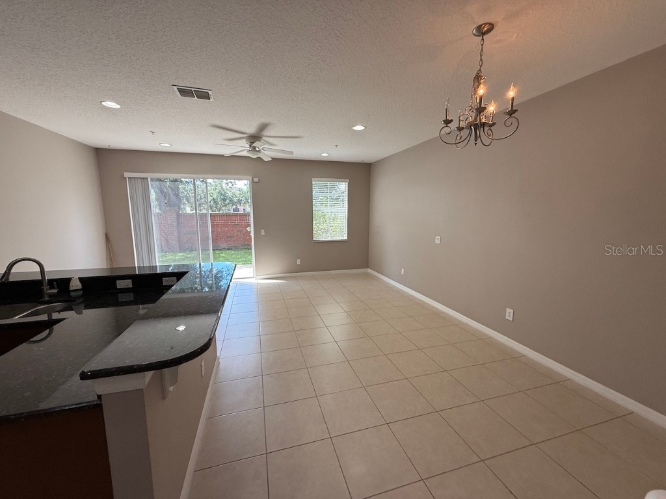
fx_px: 269
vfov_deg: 85.7
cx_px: 333
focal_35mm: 14
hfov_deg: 102.1
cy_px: 250
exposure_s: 1/120
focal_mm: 2.22
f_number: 2.2
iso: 80
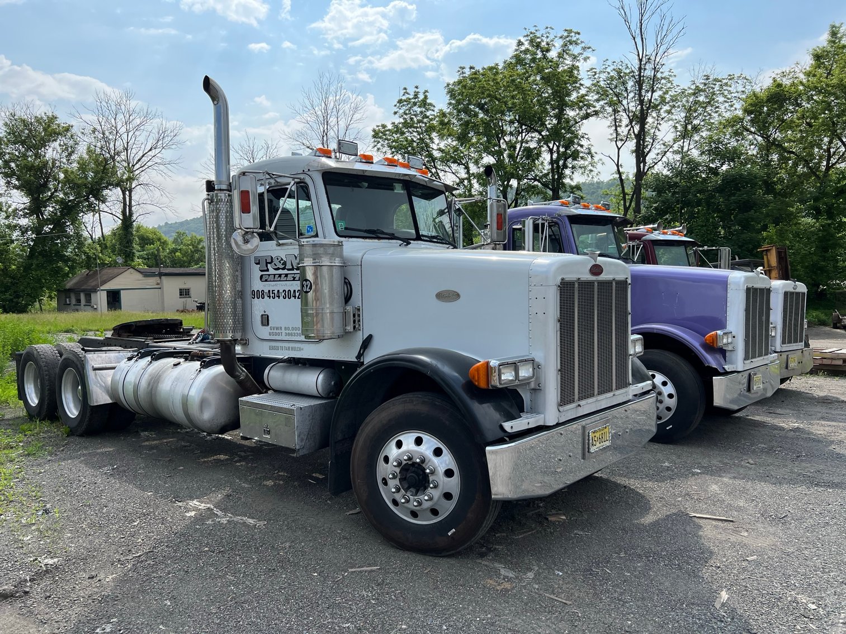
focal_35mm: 26
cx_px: 423
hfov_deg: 67.3
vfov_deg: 53.1
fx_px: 635
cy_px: 317
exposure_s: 1/5076
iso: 50
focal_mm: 5.7
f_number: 1.5
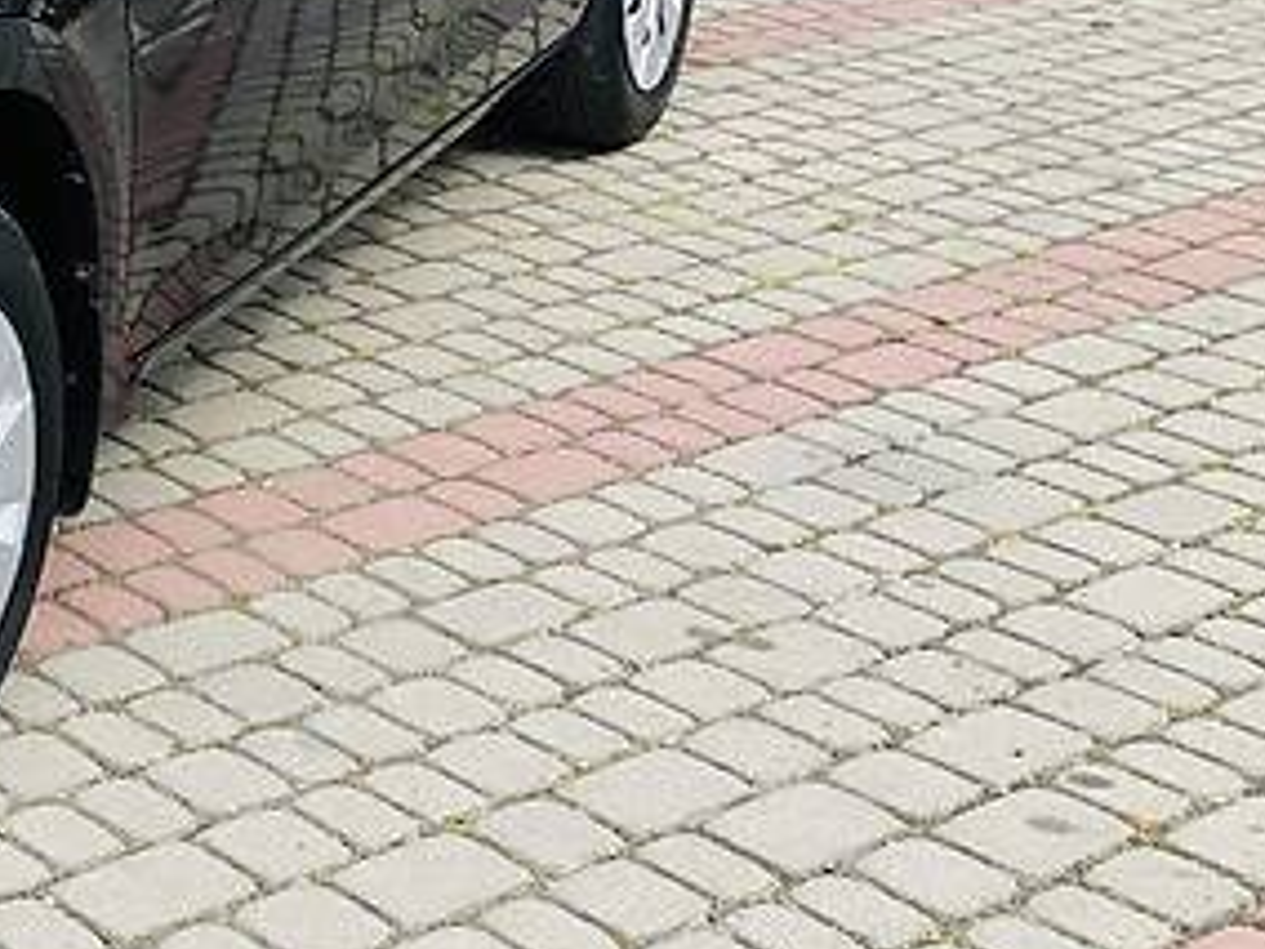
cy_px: 58
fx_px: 2887
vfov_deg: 18.3
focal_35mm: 79
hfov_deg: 21.7
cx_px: -481
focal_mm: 4
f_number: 1.8
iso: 20
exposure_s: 1/552
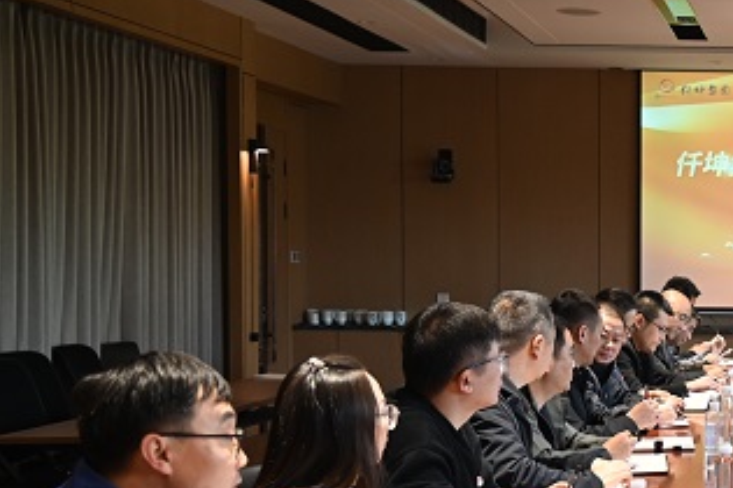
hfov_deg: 22.3
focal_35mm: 85
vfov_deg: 16.0
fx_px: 1731
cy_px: 352
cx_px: 852
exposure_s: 1/80
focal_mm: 35
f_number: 4.5
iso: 1250
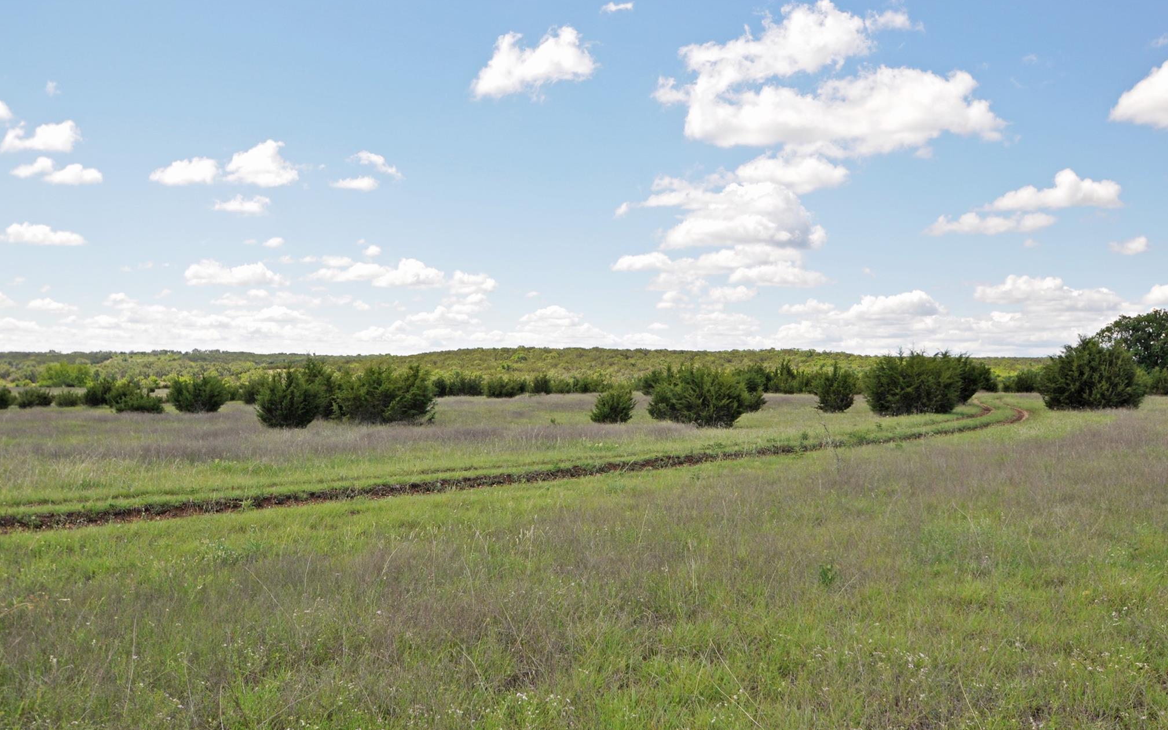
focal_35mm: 31
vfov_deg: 40.6
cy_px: 371
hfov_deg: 61.2
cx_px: 584
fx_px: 987
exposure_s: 1/500
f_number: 6.3
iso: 250
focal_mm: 20
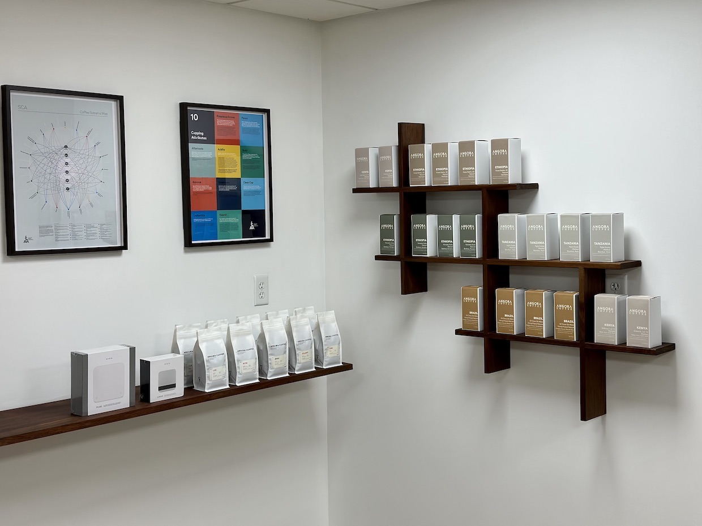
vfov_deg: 30.3
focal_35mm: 48
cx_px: 351
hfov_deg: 39.7
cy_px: 263
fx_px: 973
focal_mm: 6.86
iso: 64
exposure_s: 1/120
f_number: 1.78
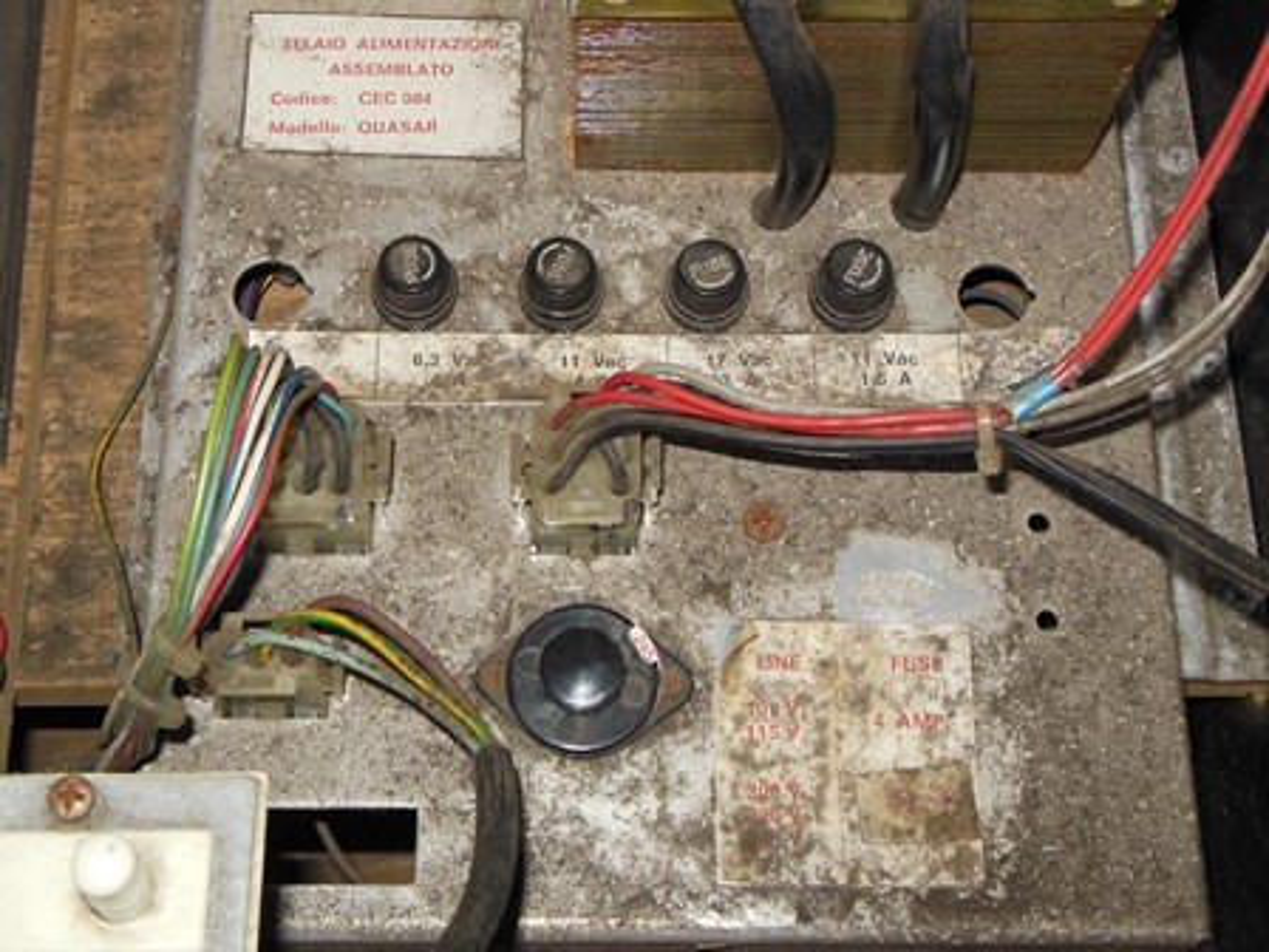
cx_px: 634
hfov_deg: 49.0
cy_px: 476
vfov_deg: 37.7
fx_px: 1393
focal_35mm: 38
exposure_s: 1/30
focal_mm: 6.8
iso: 125
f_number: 3.6
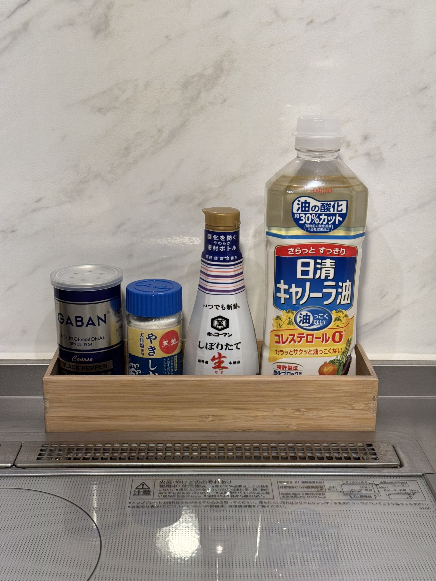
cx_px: 218
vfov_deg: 39.7
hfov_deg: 30.3
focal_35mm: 48
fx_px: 806
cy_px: 290
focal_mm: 6.76
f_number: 1.78
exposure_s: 1/50
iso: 64
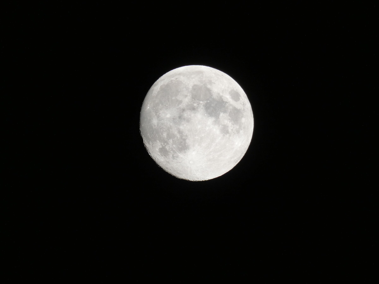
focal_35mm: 1200
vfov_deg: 1.2
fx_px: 13138
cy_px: 142
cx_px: 190
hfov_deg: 1.7
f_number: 5.9
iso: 125
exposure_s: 1/125
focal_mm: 215
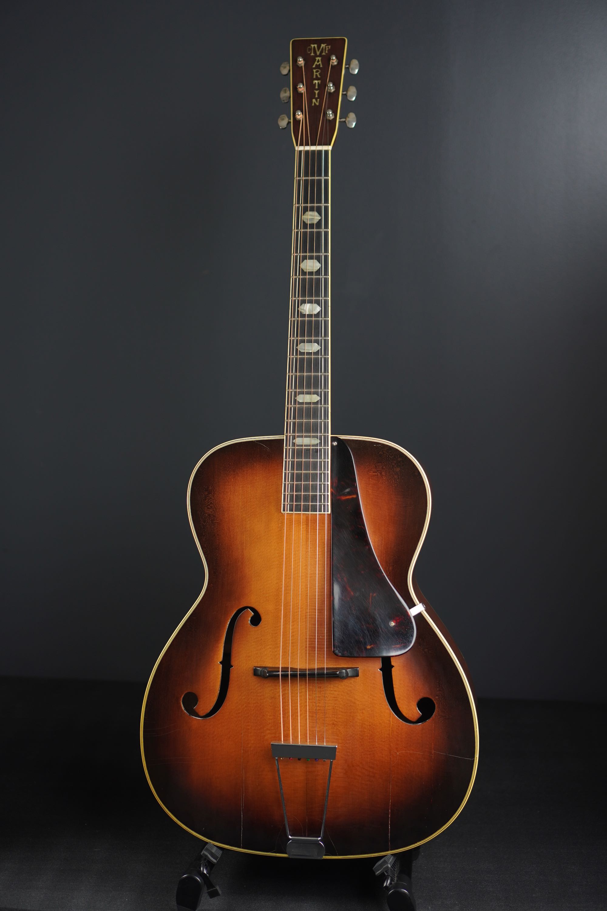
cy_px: 456
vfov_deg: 37.9
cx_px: 304
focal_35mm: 52
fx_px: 1328
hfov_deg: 25.8
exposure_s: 1/80
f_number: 2.2
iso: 100
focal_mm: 35
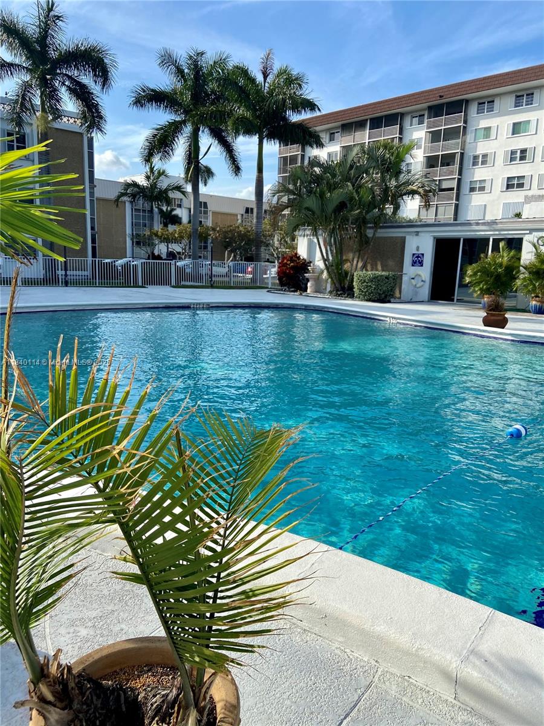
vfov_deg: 67.3
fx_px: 545
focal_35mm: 26
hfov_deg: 53.1
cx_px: 272
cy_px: 363
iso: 32
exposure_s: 1/1838
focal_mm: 4.25
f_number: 1.8
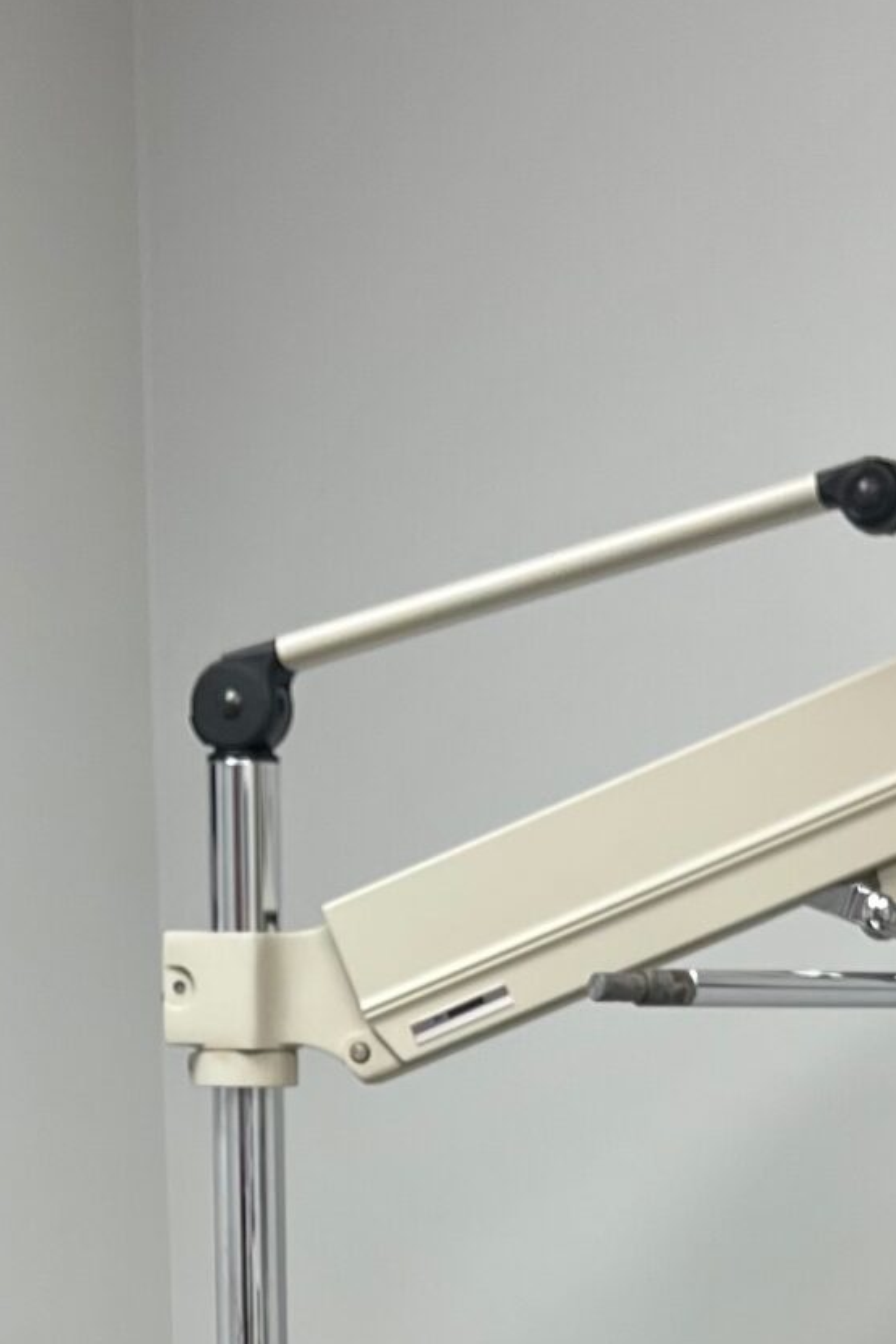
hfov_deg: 17.1
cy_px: 1619
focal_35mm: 80
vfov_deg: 23.2
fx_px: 2985
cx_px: 528
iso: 80
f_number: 1.6
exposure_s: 1/120
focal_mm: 5.1
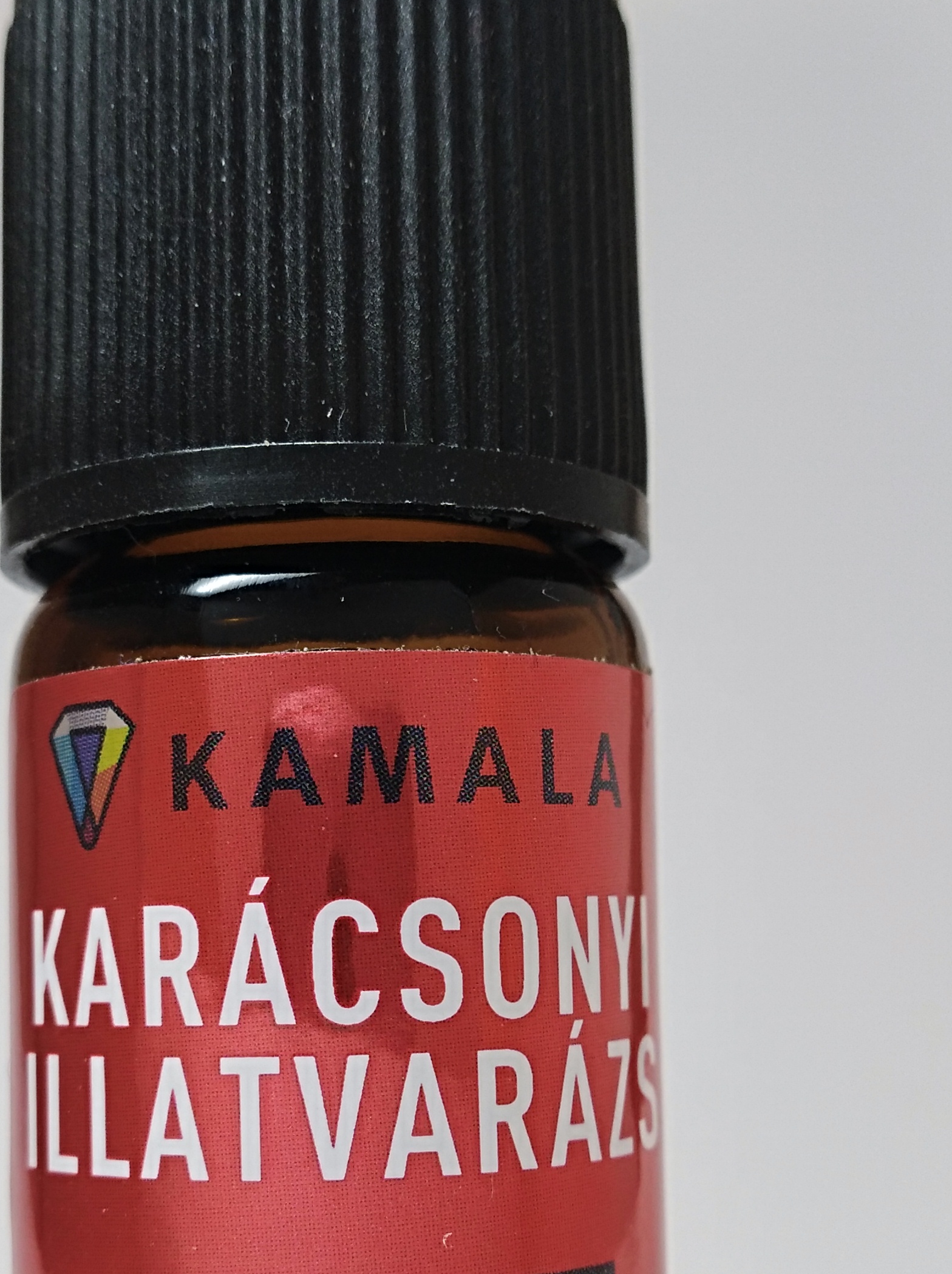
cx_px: 347
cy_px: 854
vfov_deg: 37.8
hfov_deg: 28.9
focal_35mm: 50
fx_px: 1837
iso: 119
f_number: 2.2
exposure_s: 1/120
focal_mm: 3.83
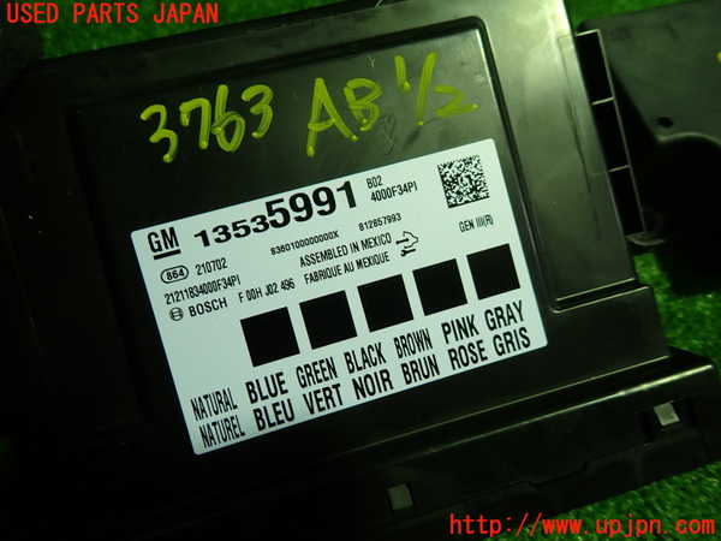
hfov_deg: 69.4
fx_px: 521
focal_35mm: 25
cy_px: 270
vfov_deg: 54.9
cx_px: 360
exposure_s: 1/60
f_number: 2
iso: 160
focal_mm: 4.5
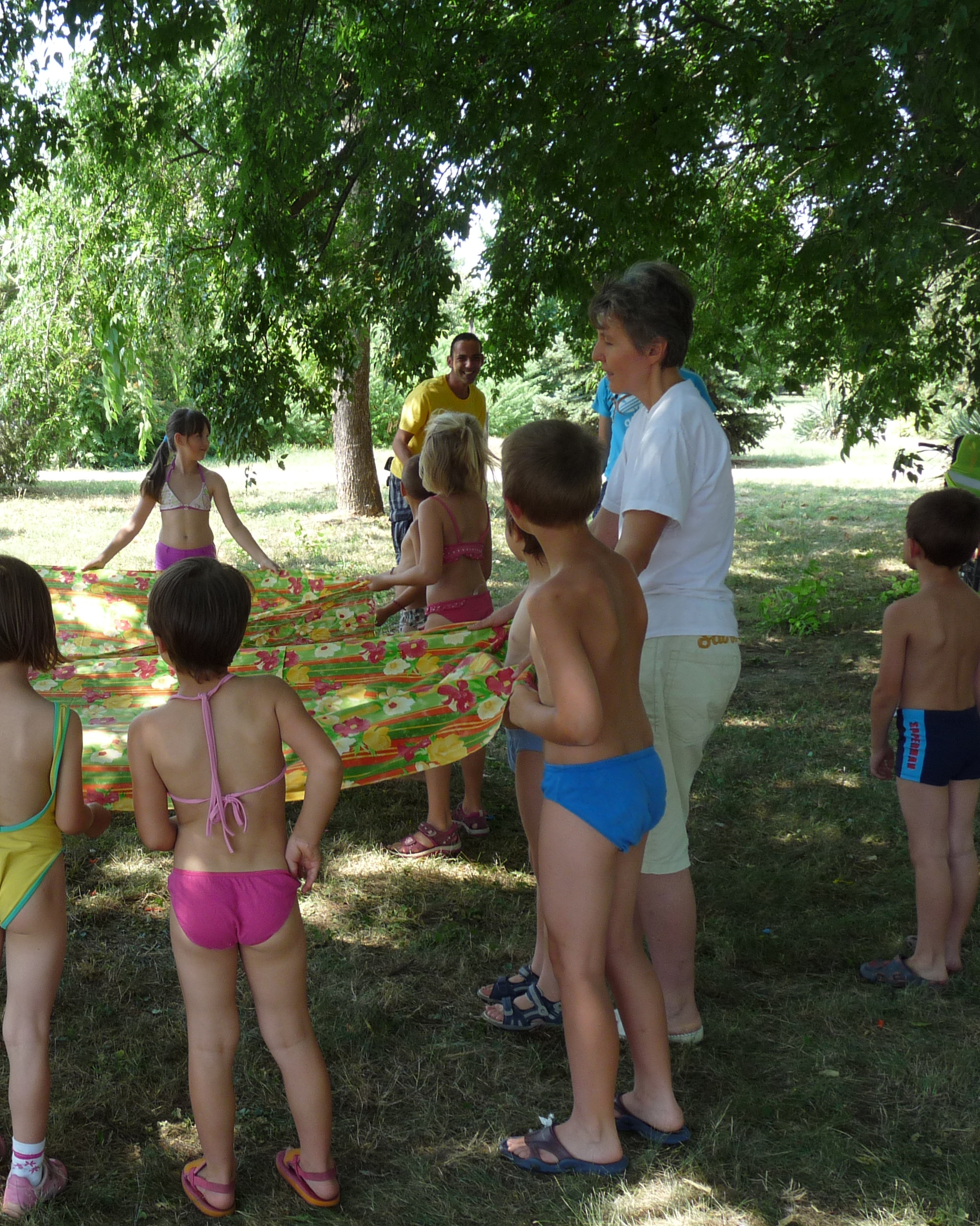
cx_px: 144
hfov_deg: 36.4
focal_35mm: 39
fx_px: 1414
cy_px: 672
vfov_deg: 46.8
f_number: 3.6
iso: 100
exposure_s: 1/125
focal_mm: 4.8
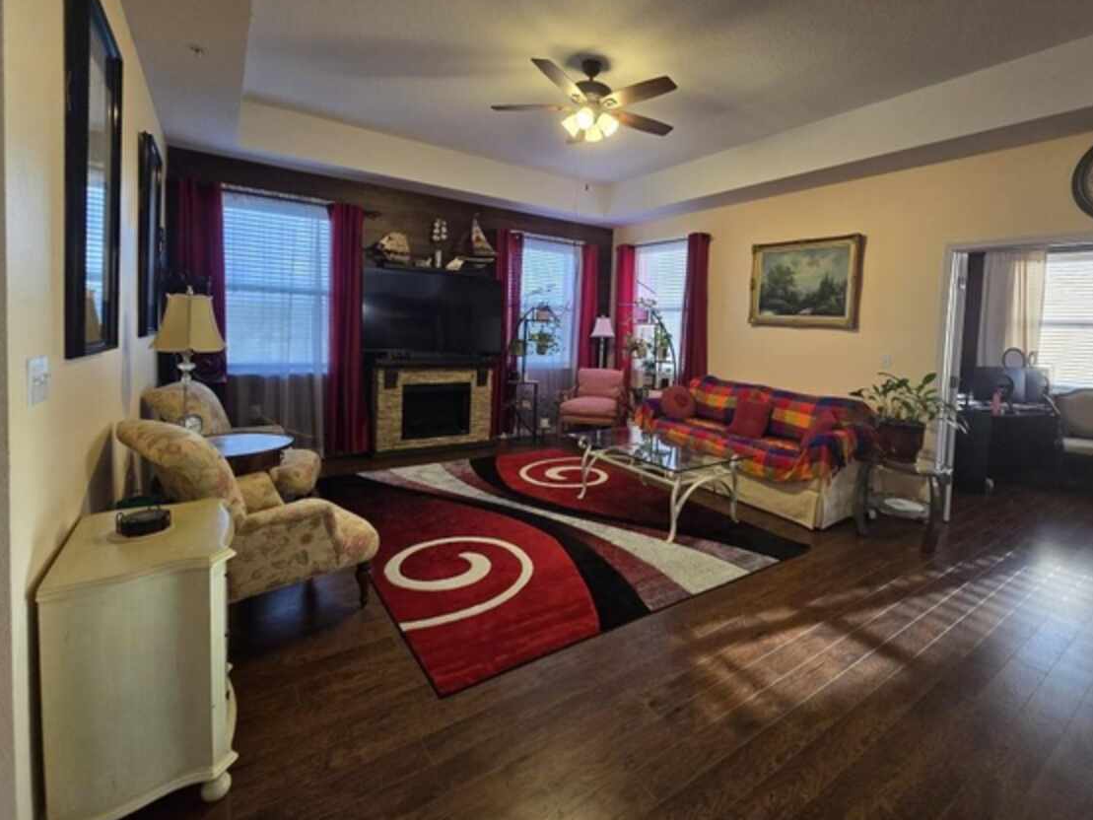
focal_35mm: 15
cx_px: 611
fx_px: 474
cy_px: 355
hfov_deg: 97.7
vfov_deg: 81.3
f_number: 2.2
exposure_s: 1/60
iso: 250
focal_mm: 2.2
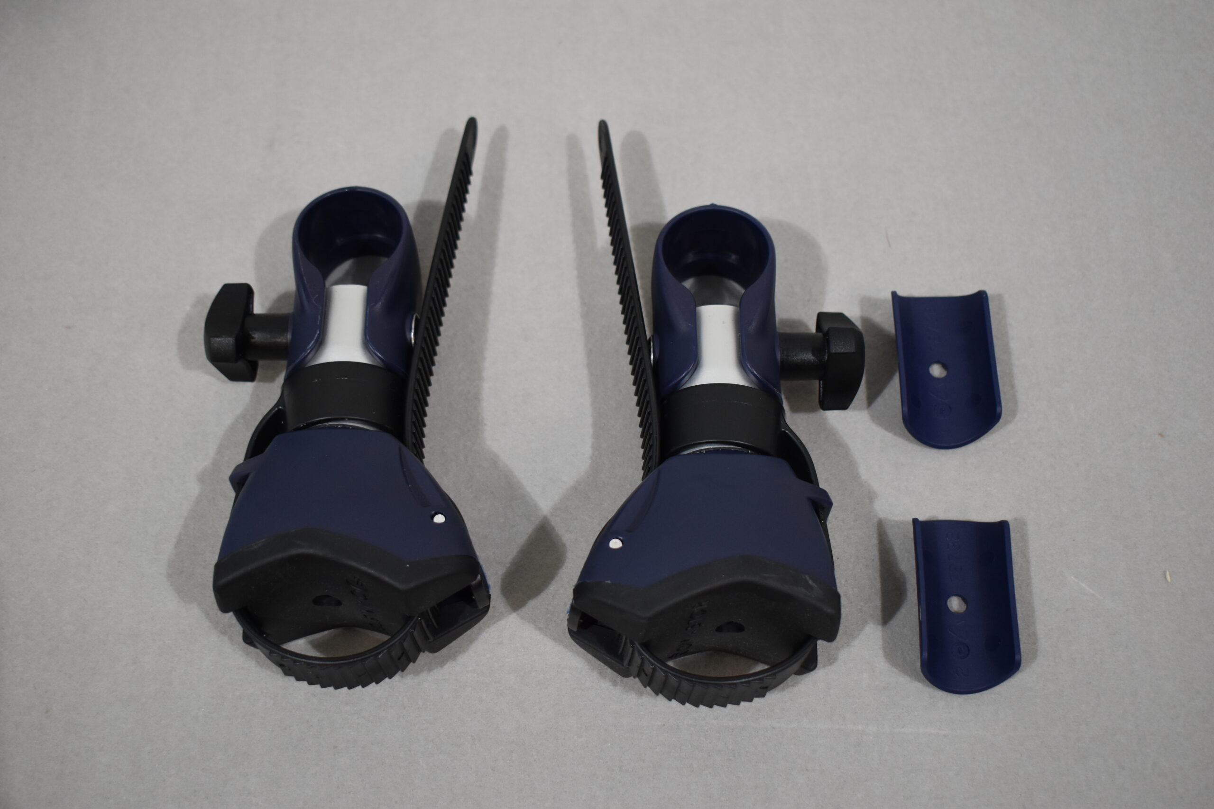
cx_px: 607
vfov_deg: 29.9
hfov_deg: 43.6
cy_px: 404
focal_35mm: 45
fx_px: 1517
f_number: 4.2
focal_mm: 30
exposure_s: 1/250
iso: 800
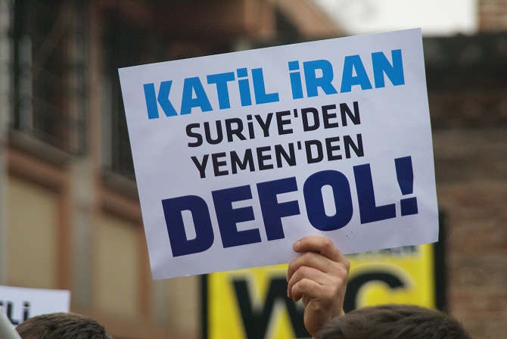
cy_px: 170
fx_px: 4229
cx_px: 254
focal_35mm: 300
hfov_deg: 6.9
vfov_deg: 4.6
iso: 400
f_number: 5.6
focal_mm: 200
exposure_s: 1/320
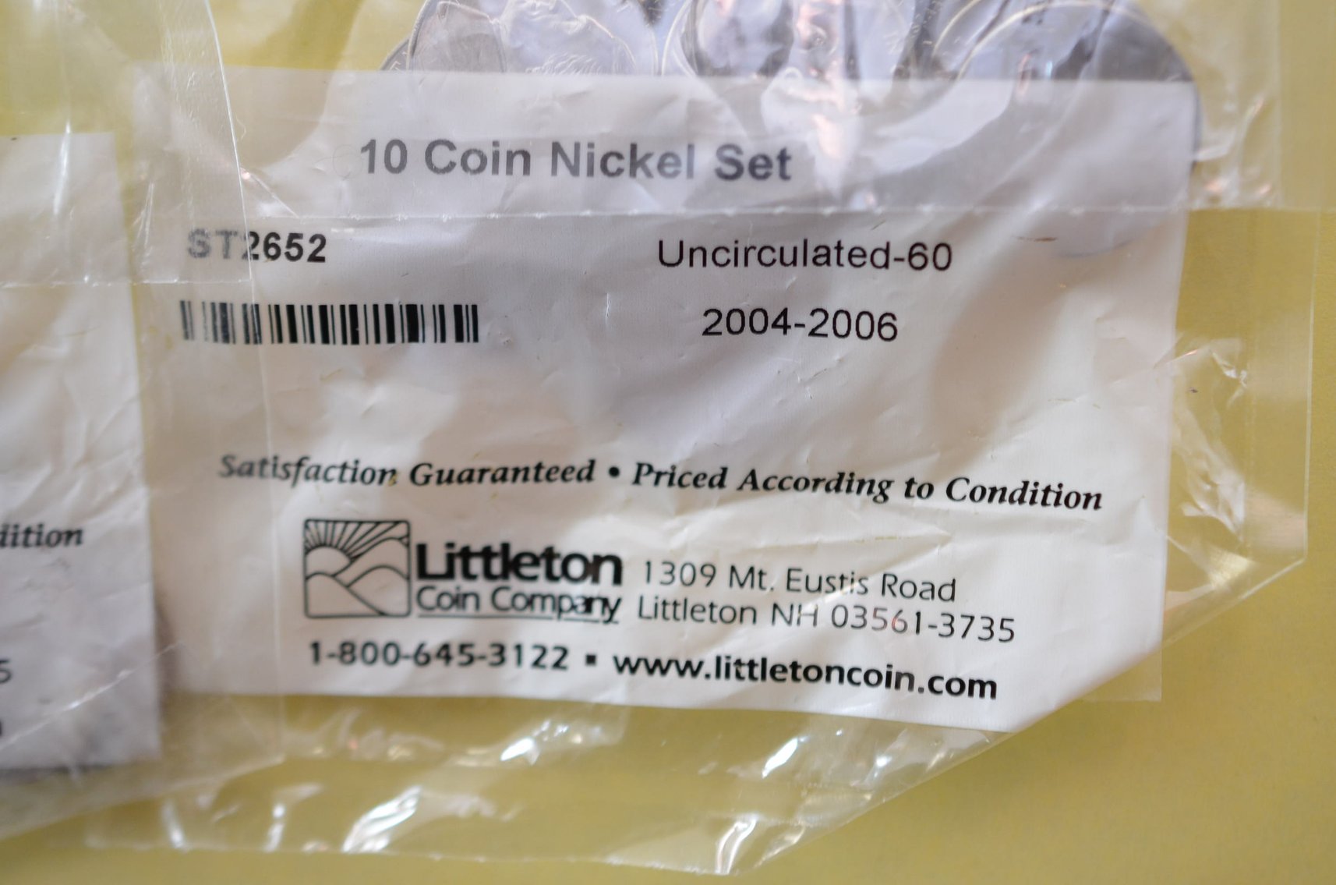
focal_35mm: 60
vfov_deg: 22.5
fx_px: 2222
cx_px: 668
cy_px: 442
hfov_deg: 33.5
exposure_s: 1/60
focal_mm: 40
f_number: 4
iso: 720
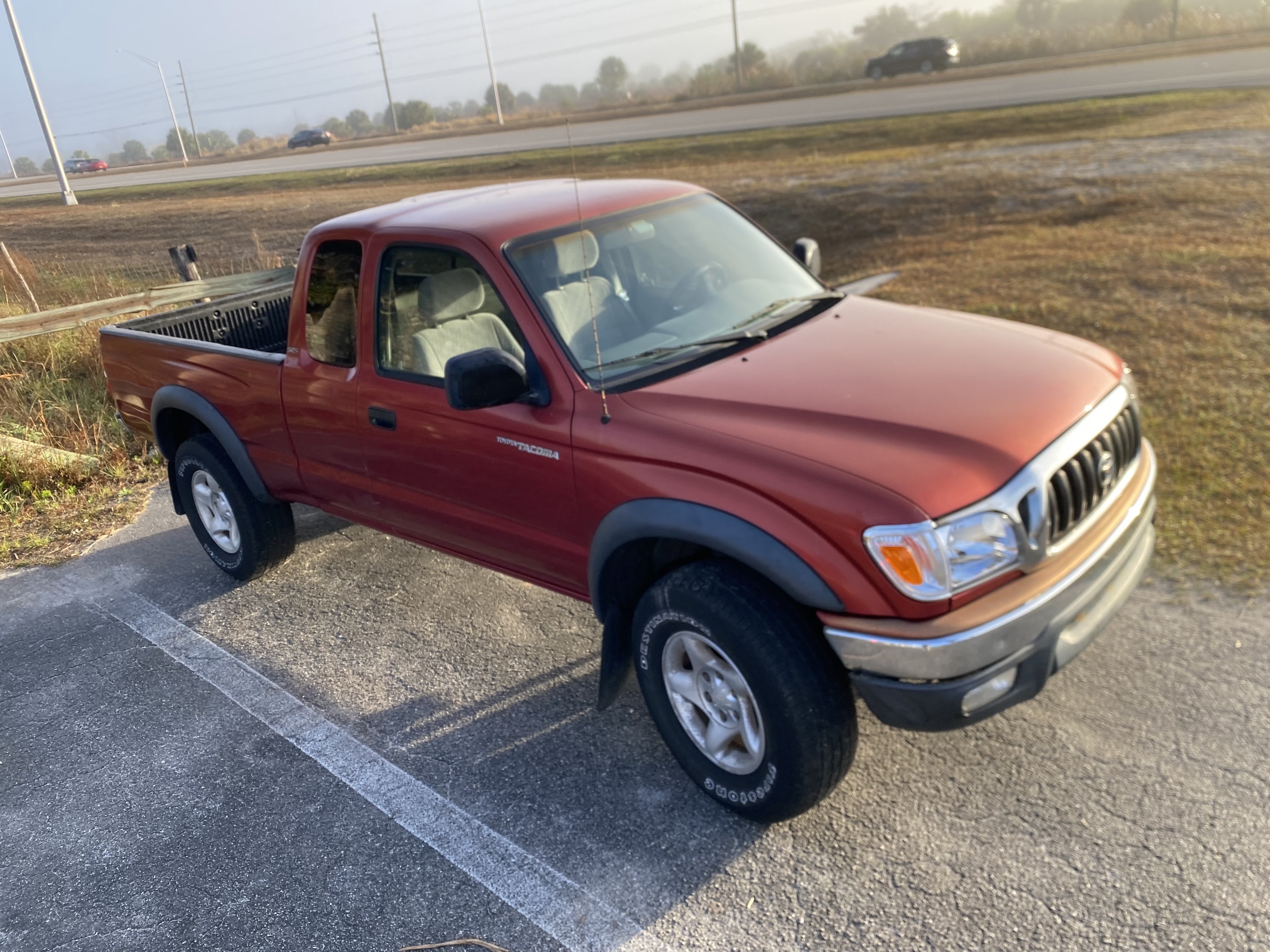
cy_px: 476
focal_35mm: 26
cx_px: 635
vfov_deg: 53.1
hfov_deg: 67.3
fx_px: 954
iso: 32
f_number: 1.8
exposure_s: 1/582
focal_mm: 4.25
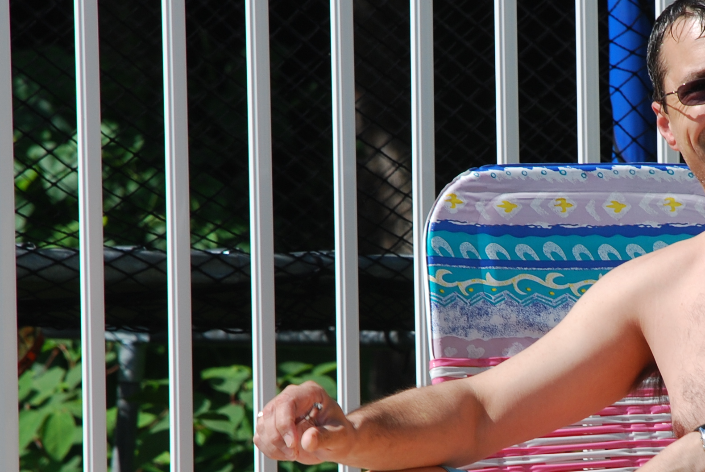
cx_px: 585
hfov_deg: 4.1
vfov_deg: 2.8
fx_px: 9730
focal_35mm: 496
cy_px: 368
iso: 100
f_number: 8
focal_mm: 135
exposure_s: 1/250
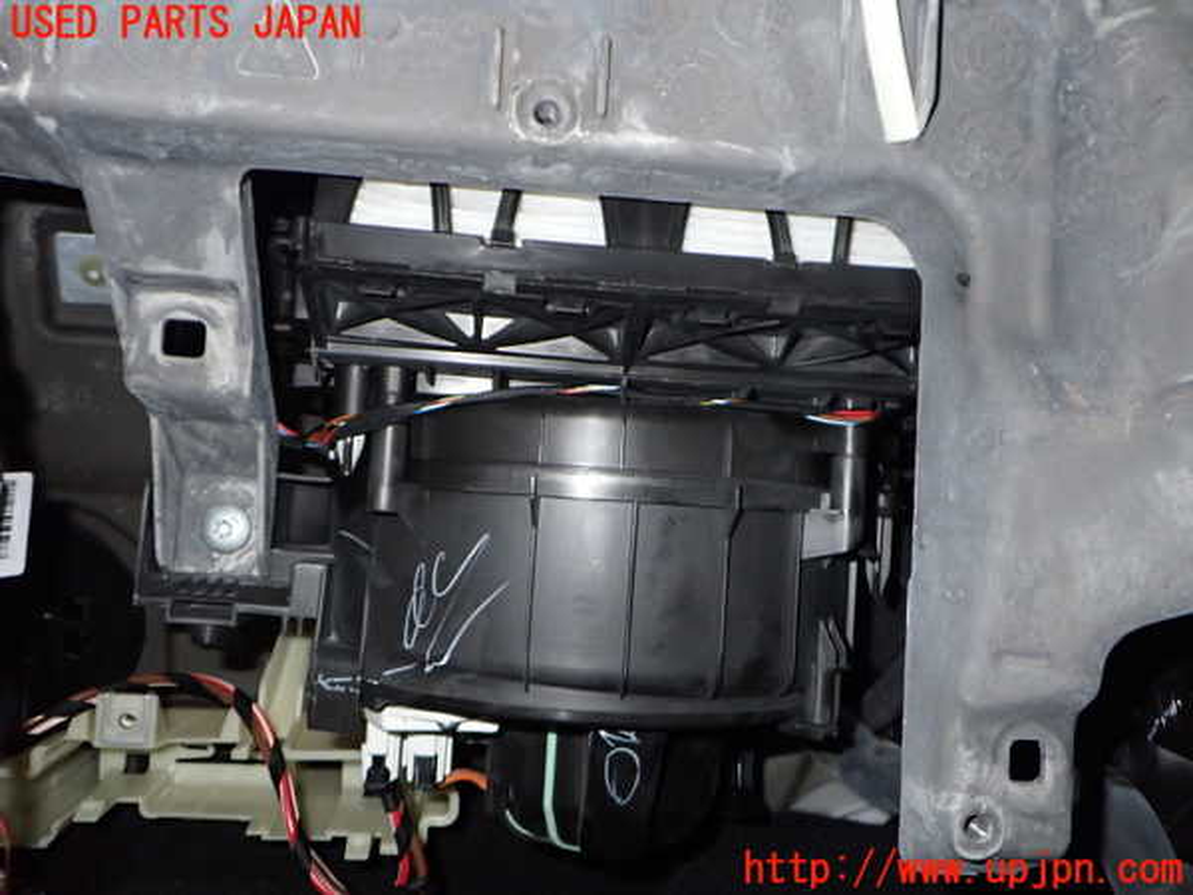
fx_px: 1034
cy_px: 448
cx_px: 596
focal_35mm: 30
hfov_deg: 60.0
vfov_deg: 46.8
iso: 500
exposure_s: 1/30
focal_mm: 5.4
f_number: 6.3
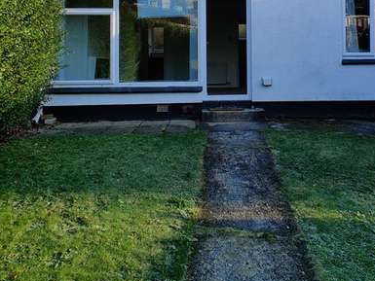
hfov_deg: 63.7
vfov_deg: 48.6
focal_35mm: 27
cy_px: 57
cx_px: 249
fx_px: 293
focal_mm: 2.25
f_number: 2.2
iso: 100
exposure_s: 1/473
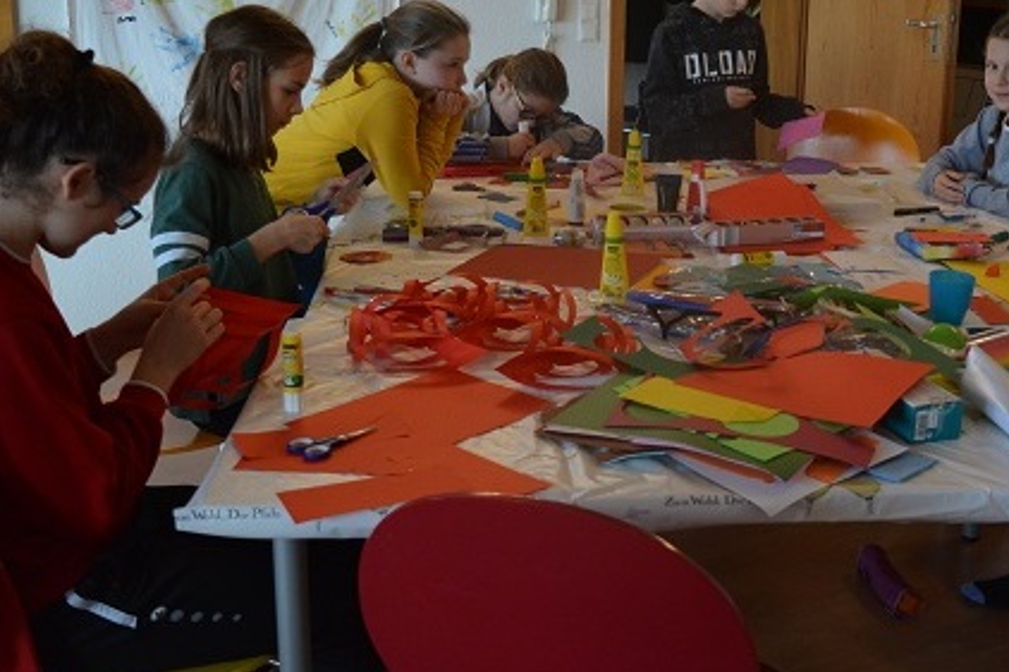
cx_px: 632
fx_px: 1345
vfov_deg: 28.0
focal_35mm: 48
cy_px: 255
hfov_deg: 40.8
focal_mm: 24
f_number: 4
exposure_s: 1/250
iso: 1600
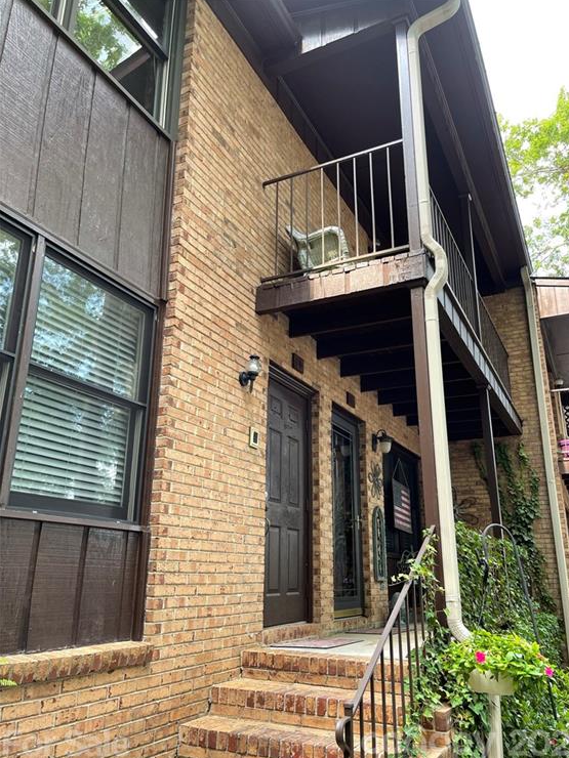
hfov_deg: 51.3
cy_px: 387
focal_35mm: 27
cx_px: 294
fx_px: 592
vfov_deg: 65.3
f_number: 1.6
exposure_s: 1/121
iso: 64
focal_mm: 5.1
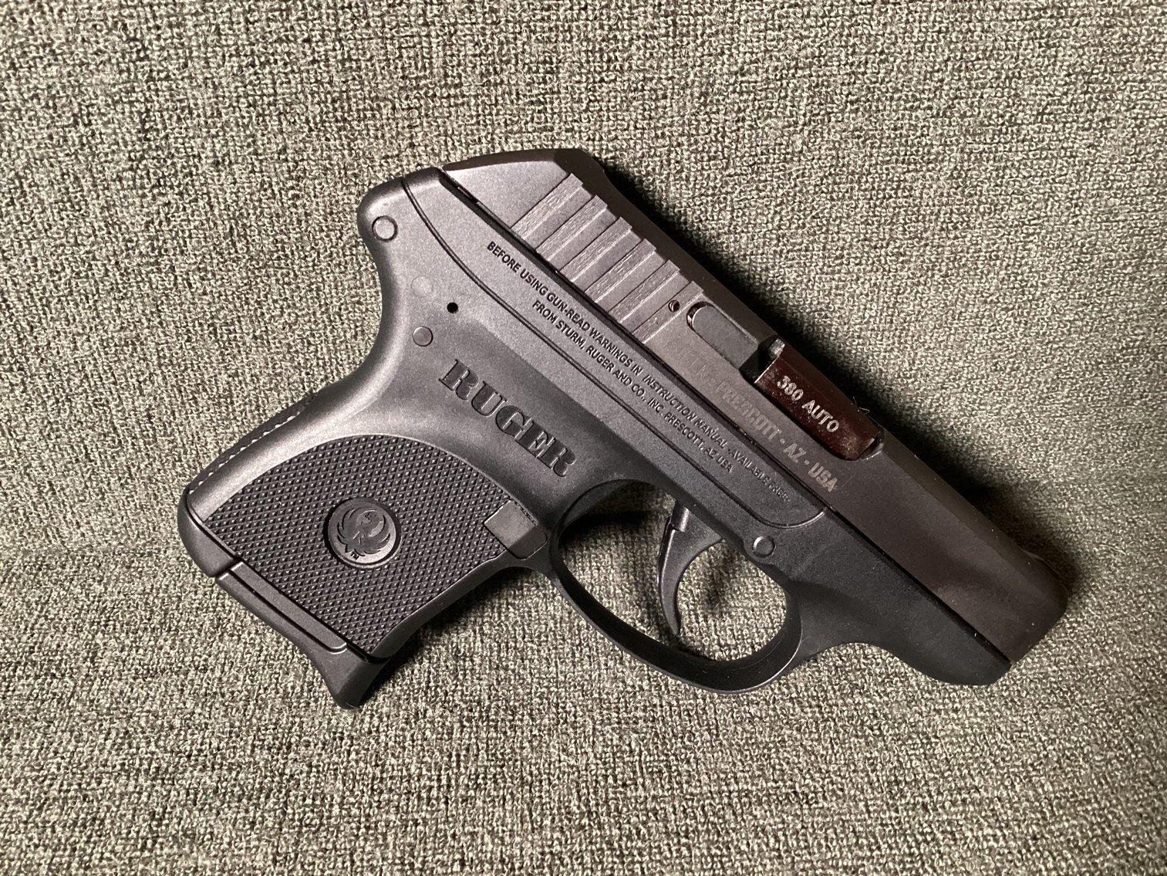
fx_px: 1045
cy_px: 438
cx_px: 584
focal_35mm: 31
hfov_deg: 58.3
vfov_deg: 45.4
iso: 400
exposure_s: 1/30
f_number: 2.4
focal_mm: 3.3
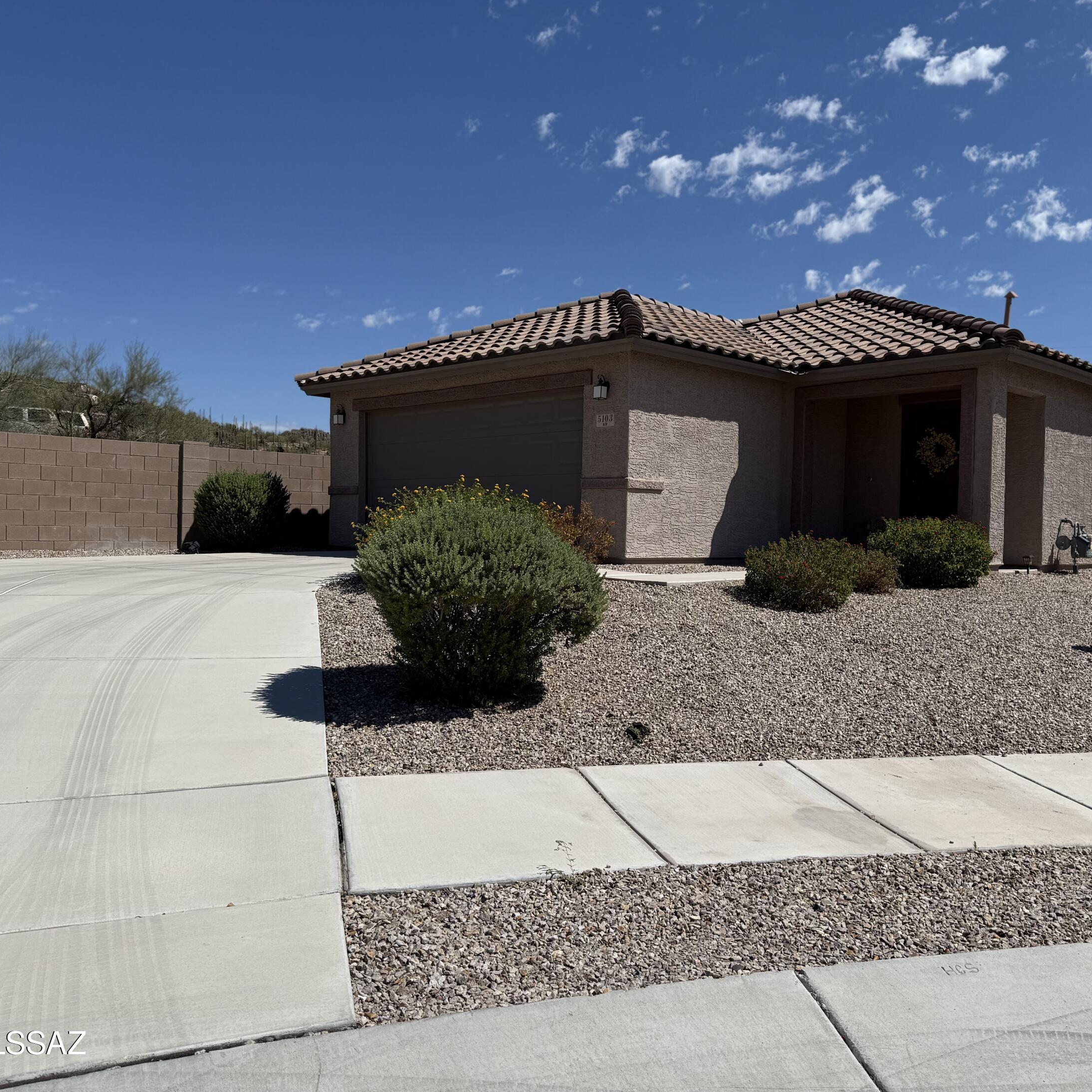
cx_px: 604
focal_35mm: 29
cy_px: 535
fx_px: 1035
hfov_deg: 55.5
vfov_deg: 55.6
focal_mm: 6.76
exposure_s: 1/10309
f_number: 1.78
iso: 80
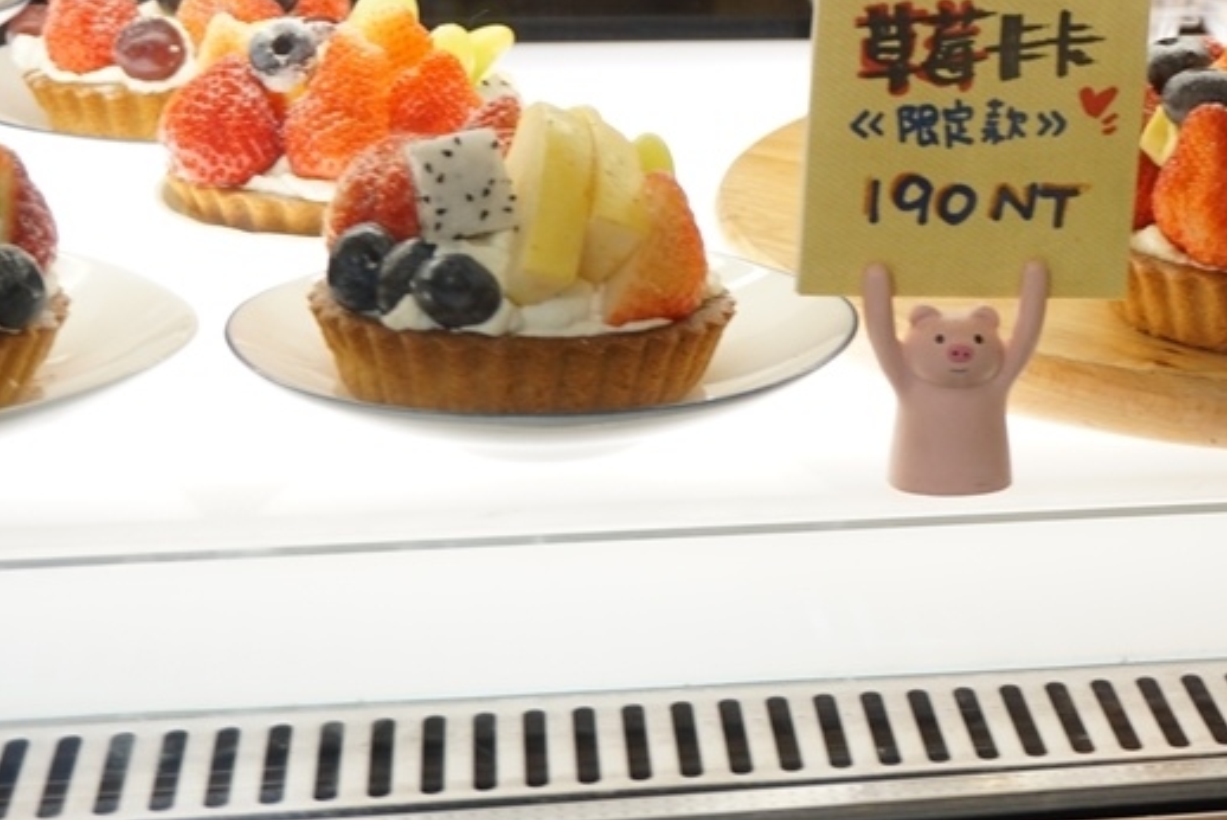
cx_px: 1132
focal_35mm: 86
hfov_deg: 23.0
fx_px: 2932
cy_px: 124
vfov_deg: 15.8
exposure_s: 1/60
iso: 320
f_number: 4.5
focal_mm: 29
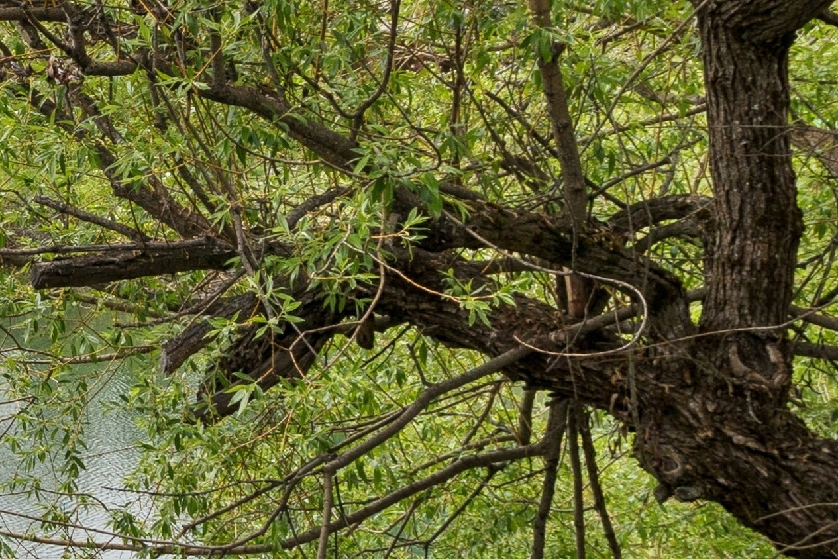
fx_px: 1537
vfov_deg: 20.1
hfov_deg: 24.9
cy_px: 25
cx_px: -350
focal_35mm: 66
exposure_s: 1/200
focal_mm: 10
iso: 100
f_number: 6.3
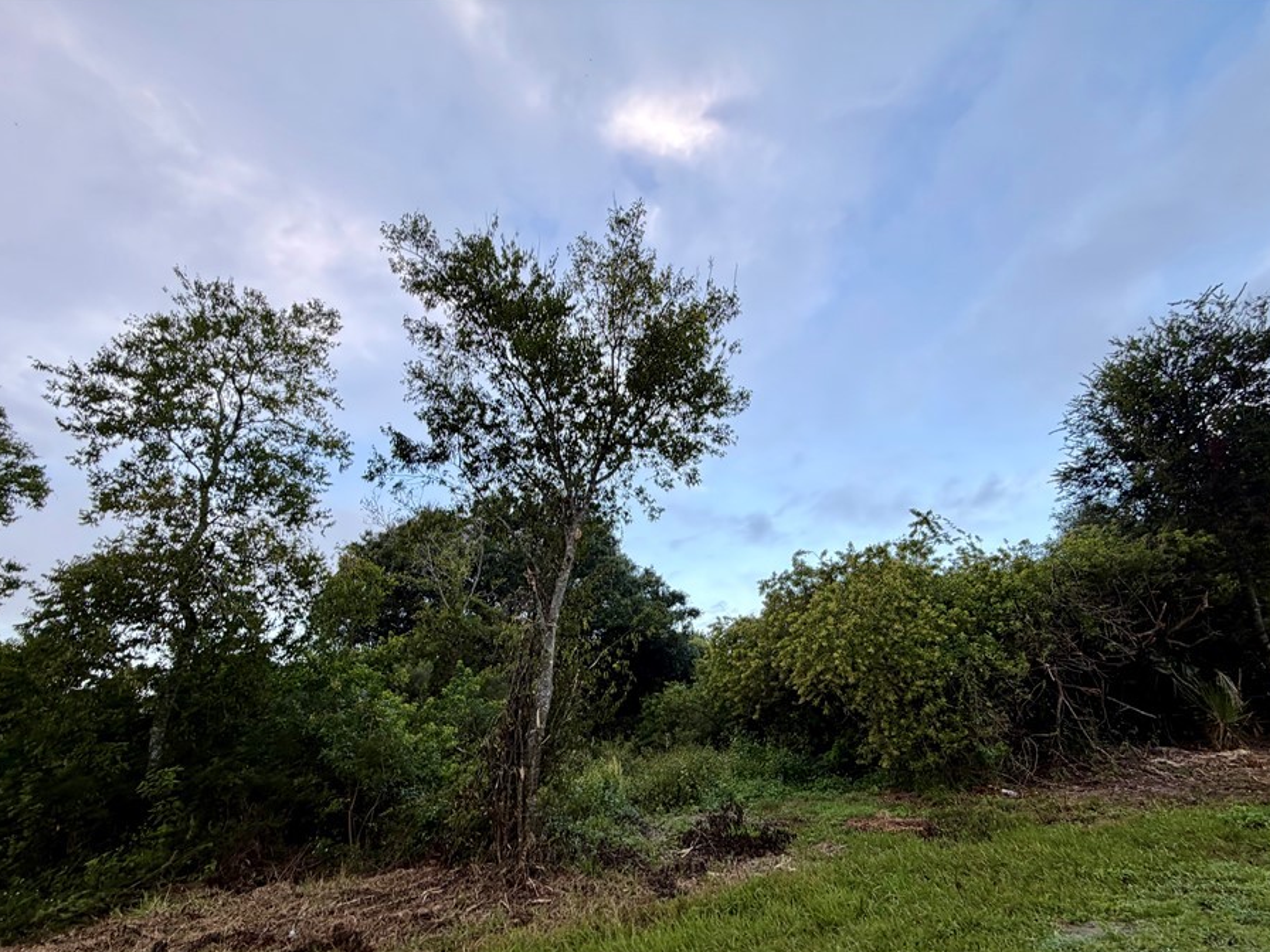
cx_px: 673
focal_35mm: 16
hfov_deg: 94.4
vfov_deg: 77.7
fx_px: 587
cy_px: 537
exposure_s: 1/208
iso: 40
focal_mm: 2.22
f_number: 2.2
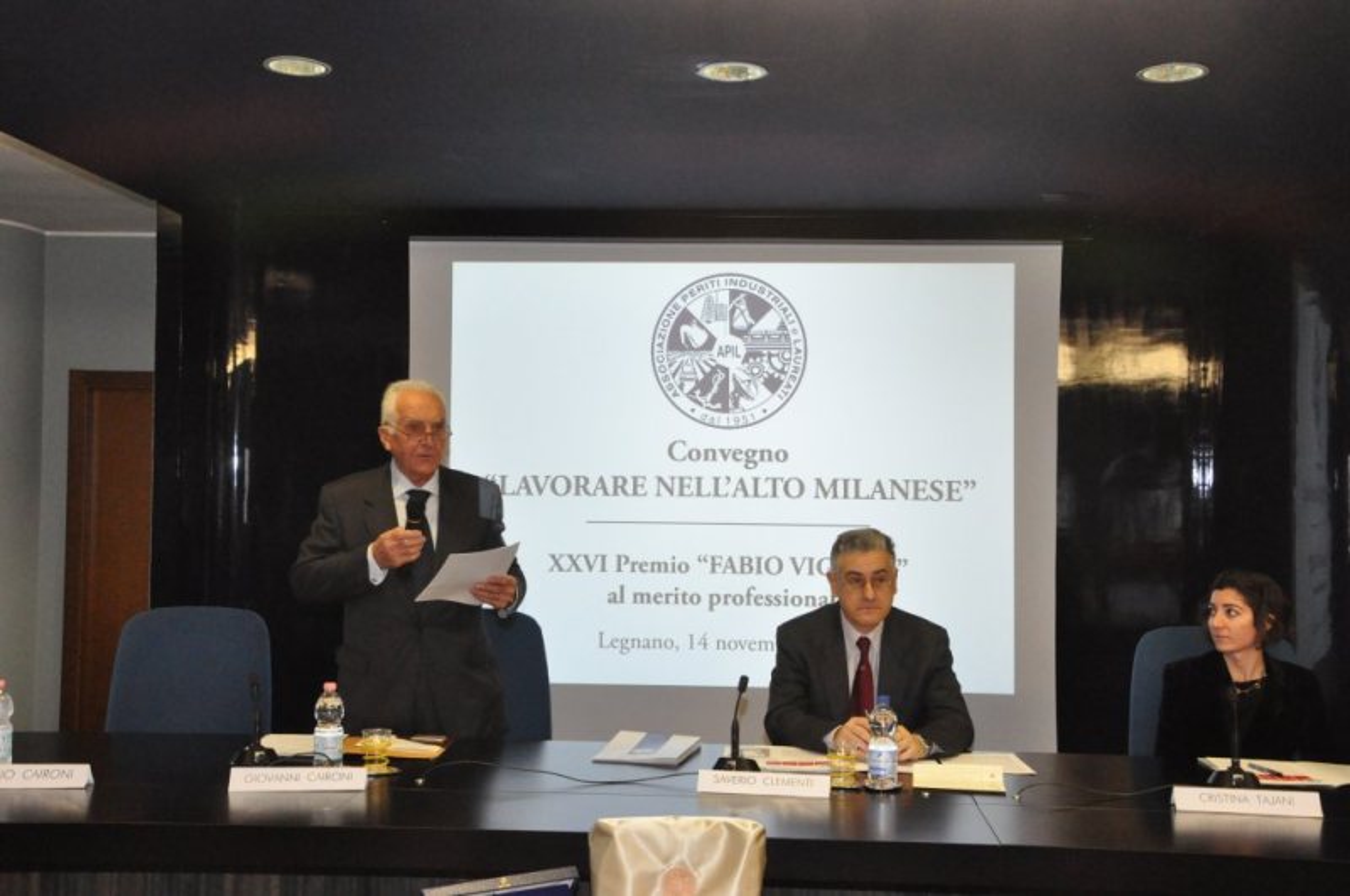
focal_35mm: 42
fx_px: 1573
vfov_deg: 31.8
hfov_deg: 46.5
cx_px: 675
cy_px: 448
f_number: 8
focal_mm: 28
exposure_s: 1/60
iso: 3200
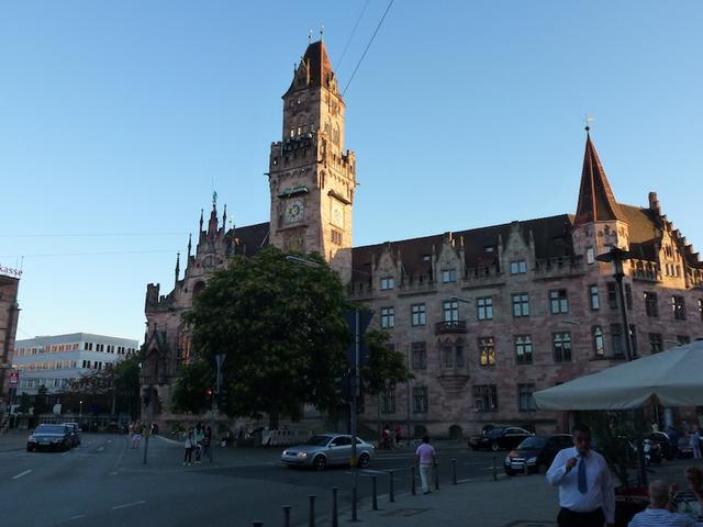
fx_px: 589
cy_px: 264
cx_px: 352
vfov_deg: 48.2
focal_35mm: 29
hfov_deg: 61.7
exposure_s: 1/200
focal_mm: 5
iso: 160
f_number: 4
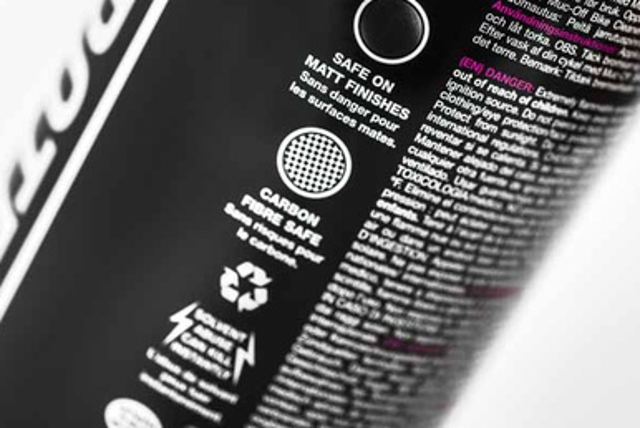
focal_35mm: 101
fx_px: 1797
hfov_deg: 20.2
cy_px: 124
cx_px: 355
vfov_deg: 13.5
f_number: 7.1
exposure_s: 1/125
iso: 100
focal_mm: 60
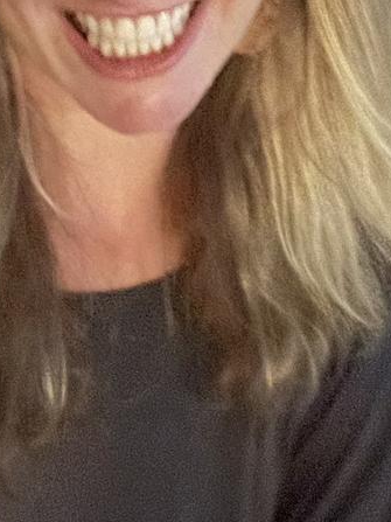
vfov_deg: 22.7
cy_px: 223
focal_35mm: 86
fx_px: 1296
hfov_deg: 17.1
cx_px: 137
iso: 1000
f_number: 1.9
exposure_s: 1/8
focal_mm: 2.69
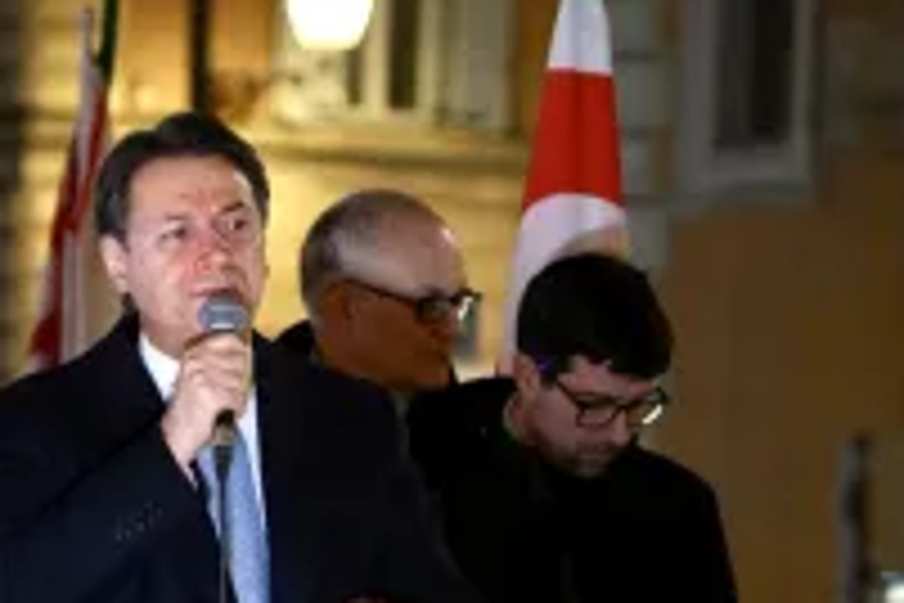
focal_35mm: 239
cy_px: 542
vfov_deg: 5.7
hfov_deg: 8.6
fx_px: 6001
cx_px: 234
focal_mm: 120
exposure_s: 1/100
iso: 5000
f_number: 4
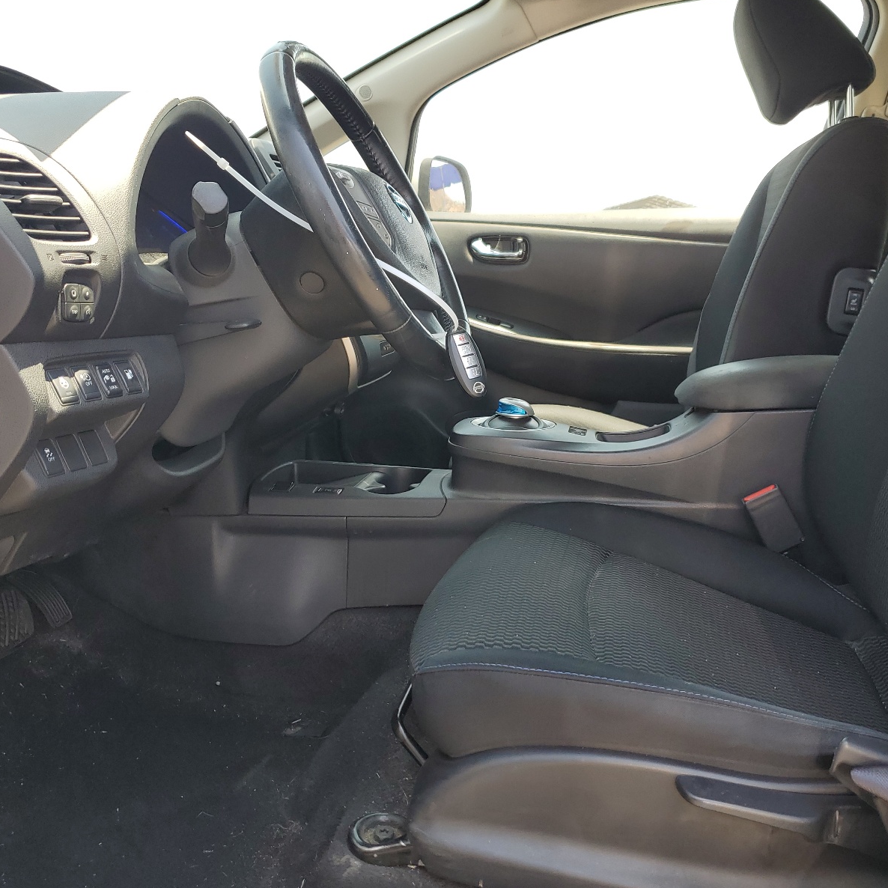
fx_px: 900
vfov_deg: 52.5
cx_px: 475
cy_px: 442
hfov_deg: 52.5
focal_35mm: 31
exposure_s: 1/303
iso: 50
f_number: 1.5
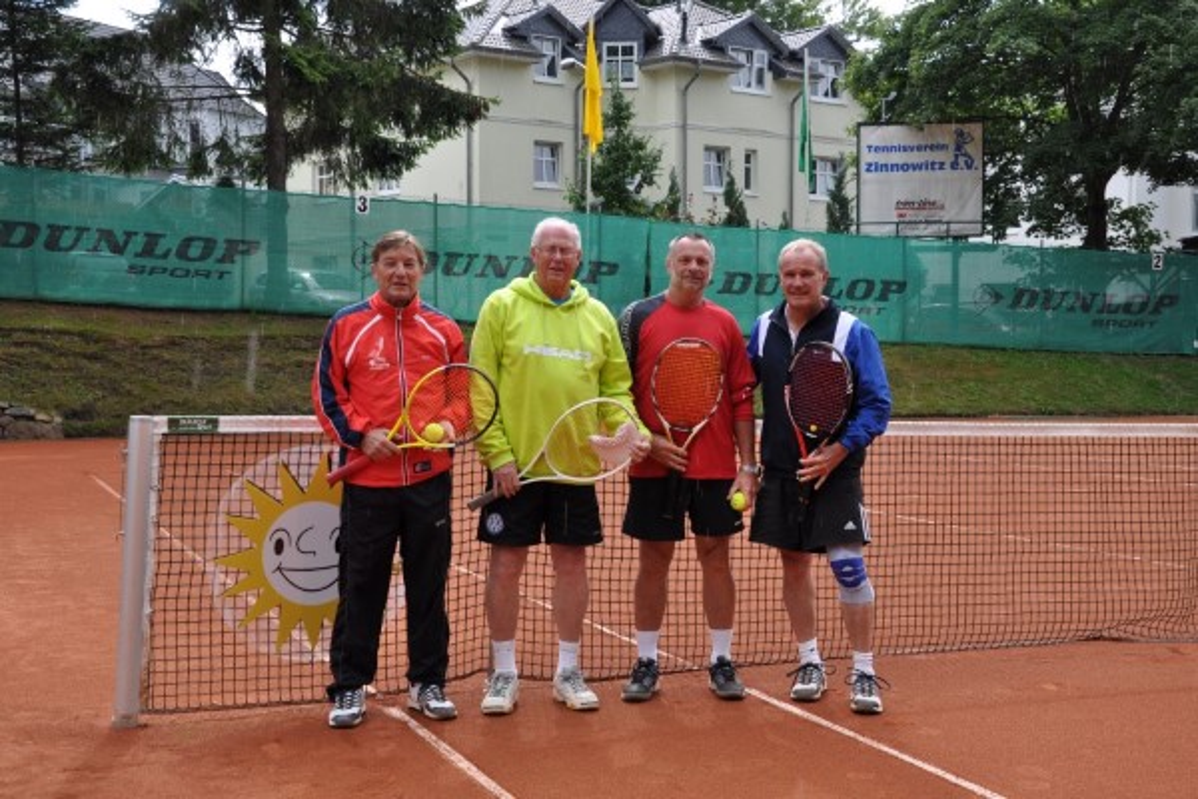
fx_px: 1697
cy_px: 400
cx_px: 599
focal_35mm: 51
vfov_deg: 26.5
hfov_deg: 38.9
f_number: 8
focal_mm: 34
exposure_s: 1/250
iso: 200
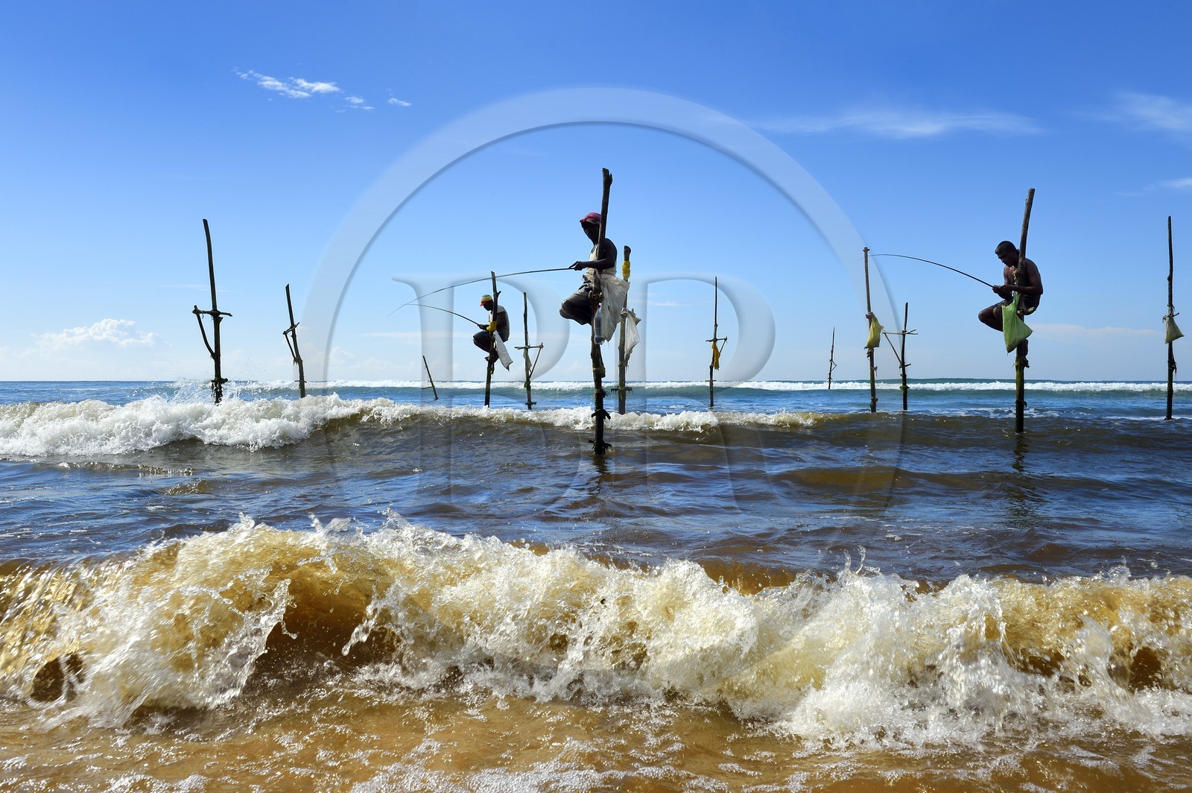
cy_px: 396
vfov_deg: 36.8
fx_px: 1191
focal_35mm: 36
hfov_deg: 53.2
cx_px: 596
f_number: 16
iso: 200
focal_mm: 36
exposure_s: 1/250
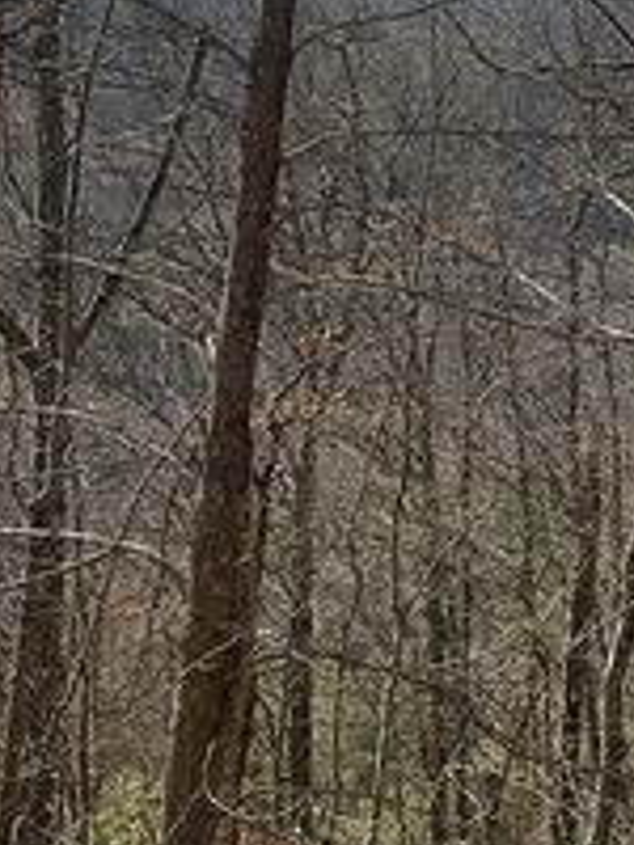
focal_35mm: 80
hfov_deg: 16.8
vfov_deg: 24.1
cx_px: 947
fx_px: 1954
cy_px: 209
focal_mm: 6.86
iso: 80
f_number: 1.78
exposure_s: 1/5000
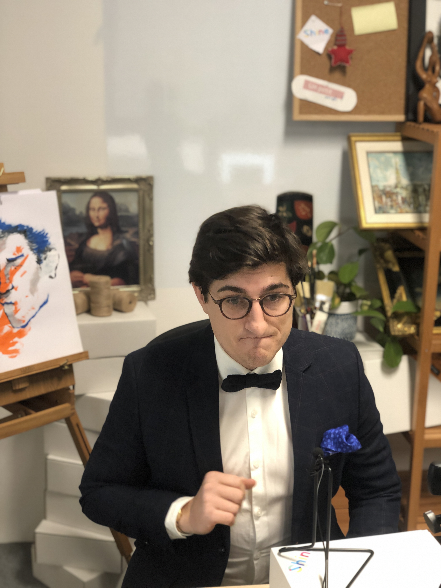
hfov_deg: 28.0
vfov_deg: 36.8
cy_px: 294
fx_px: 883
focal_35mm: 52
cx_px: 220
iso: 125
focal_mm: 6
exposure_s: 1/25
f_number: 2.4
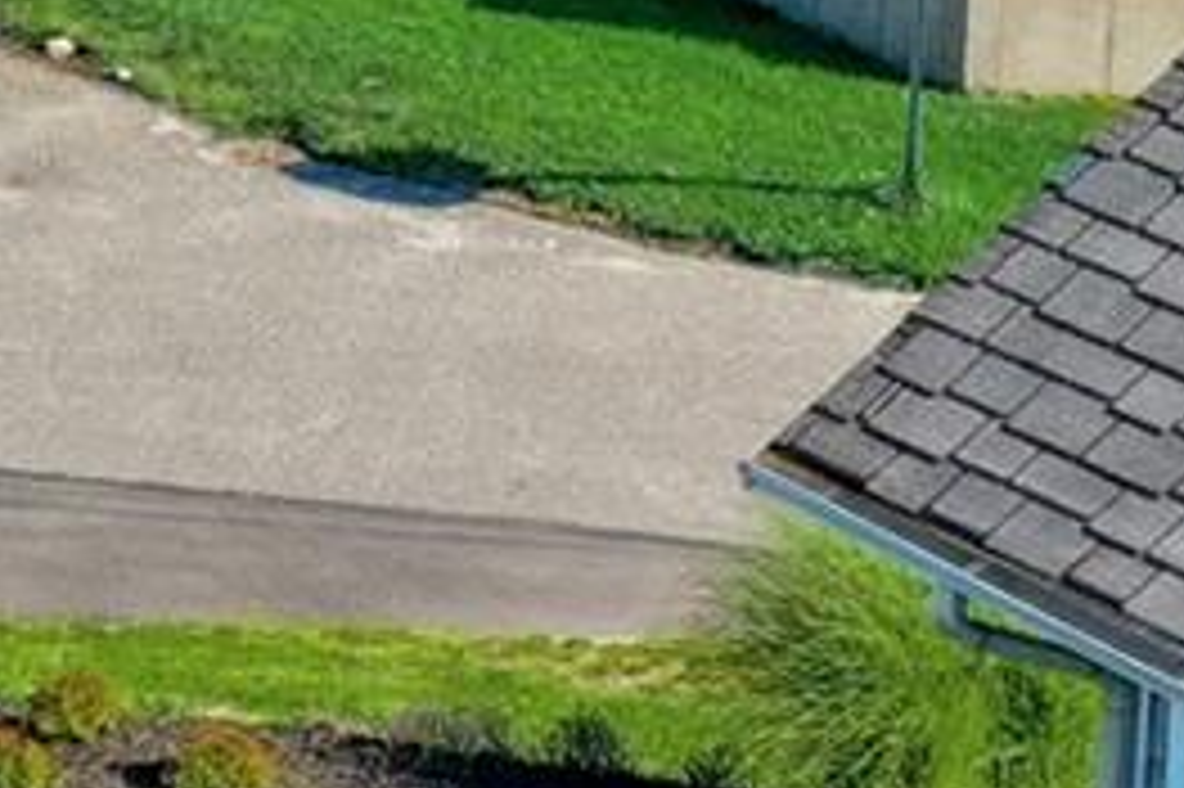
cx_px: -905
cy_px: -723
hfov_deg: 9.1
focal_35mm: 218
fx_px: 7165
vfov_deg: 6.1
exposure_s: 1/1000
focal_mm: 10.26
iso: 100
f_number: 5.6
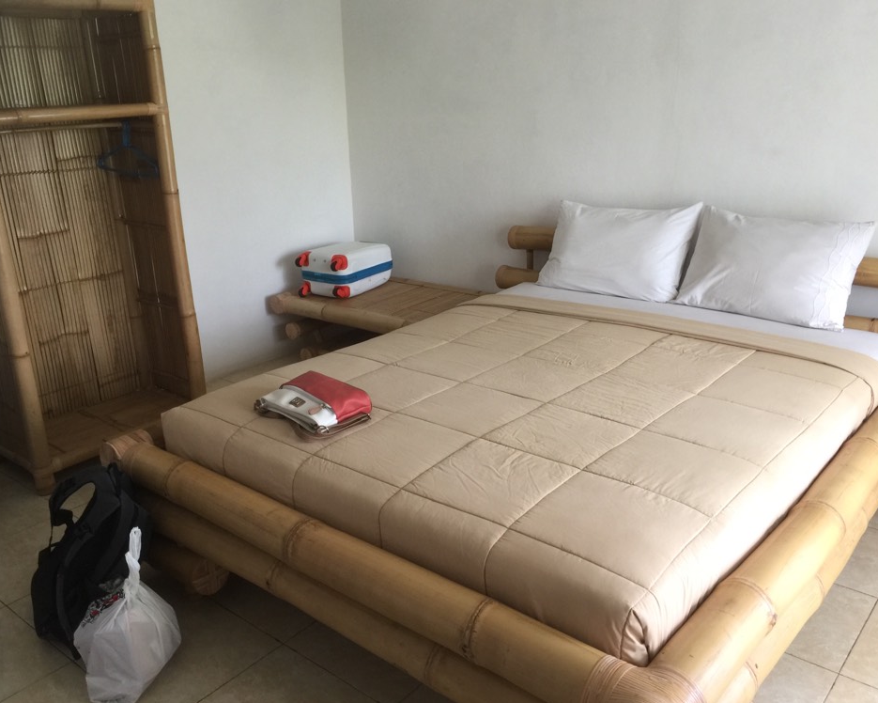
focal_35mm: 31
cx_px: 403
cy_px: 346
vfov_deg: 47.1
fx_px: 806
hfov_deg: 57.1
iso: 64
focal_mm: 4.15
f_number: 2.2
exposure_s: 1/17
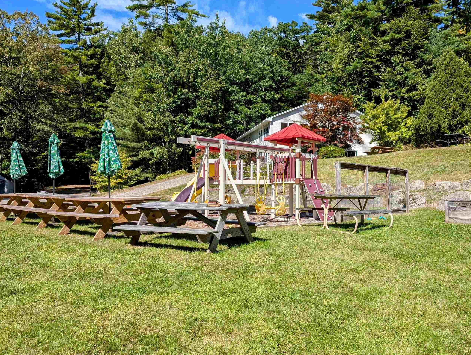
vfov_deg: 48.3
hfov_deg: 61.6
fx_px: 395
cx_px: 245
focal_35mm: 29
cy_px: 186
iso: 19
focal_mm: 6.9
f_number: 1.68
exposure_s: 1/1103
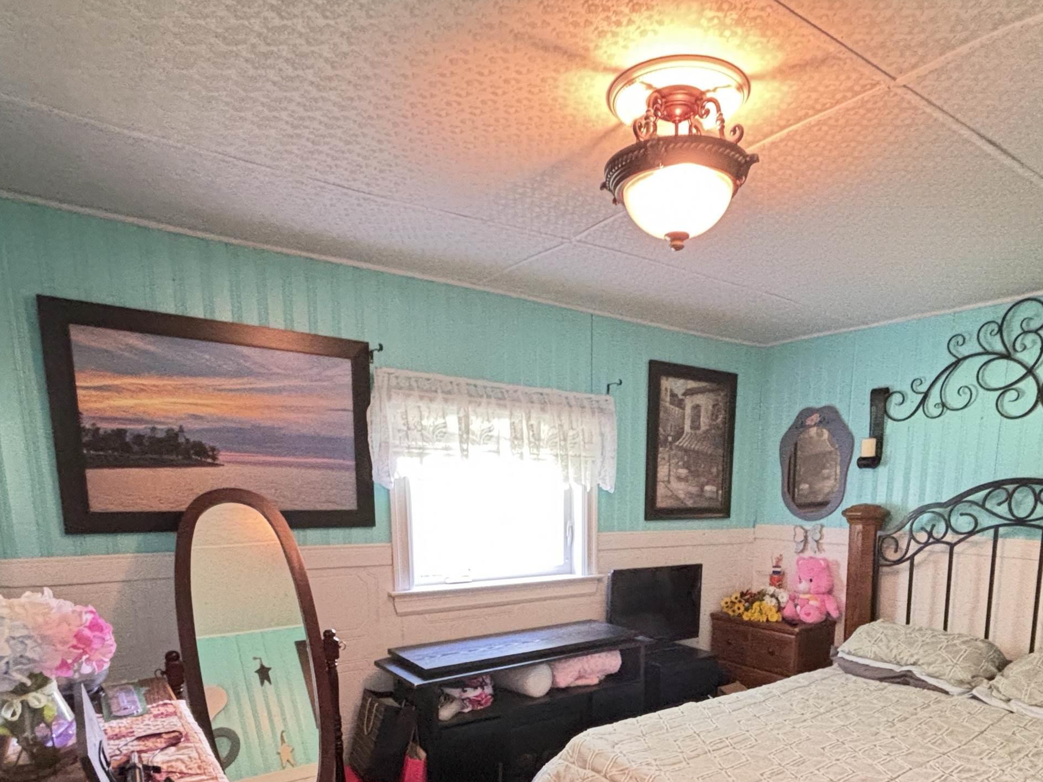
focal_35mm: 21
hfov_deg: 78.6
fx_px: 633
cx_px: 591
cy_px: 609
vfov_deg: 59.2
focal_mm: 1.54
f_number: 2.4
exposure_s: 1/15
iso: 1000
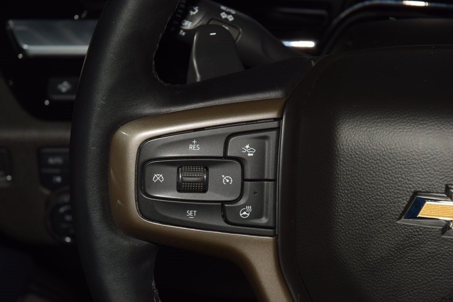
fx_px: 1321
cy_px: 151
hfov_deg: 19.5
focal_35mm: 105
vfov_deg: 13.0
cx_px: 226
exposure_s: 1/125
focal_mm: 70
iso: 100
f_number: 8
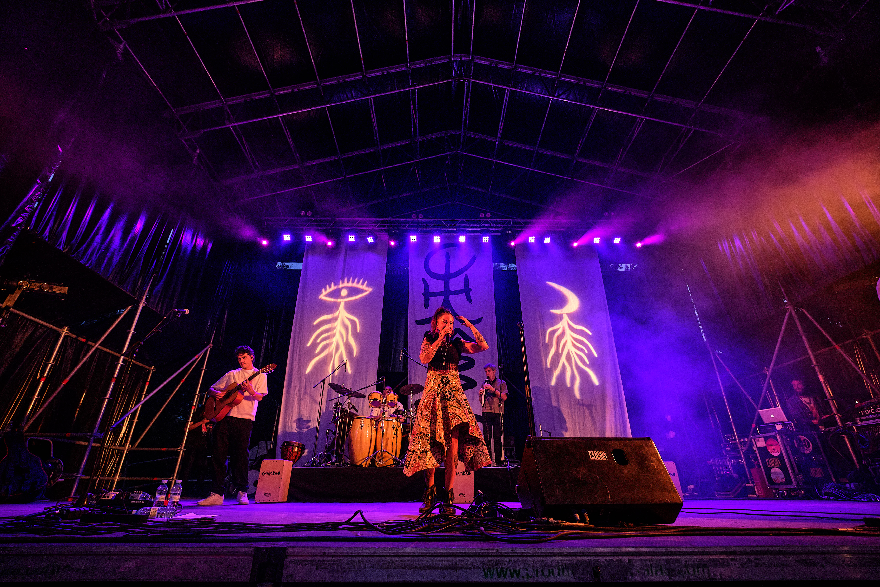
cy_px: 294
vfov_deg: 77.3
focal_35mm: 15
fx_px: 367
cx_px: 440
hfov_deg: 100.4
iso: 1250
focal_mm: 10
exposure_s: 1/200
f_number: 4
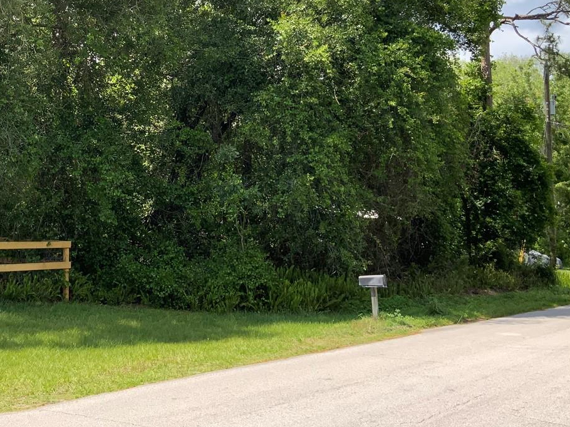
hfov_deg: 37.2
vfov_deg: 28.1
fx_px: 840
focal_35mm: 51
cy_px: 100
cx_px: 207
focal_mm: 3
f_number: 1.8
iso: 16
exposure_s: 1/898
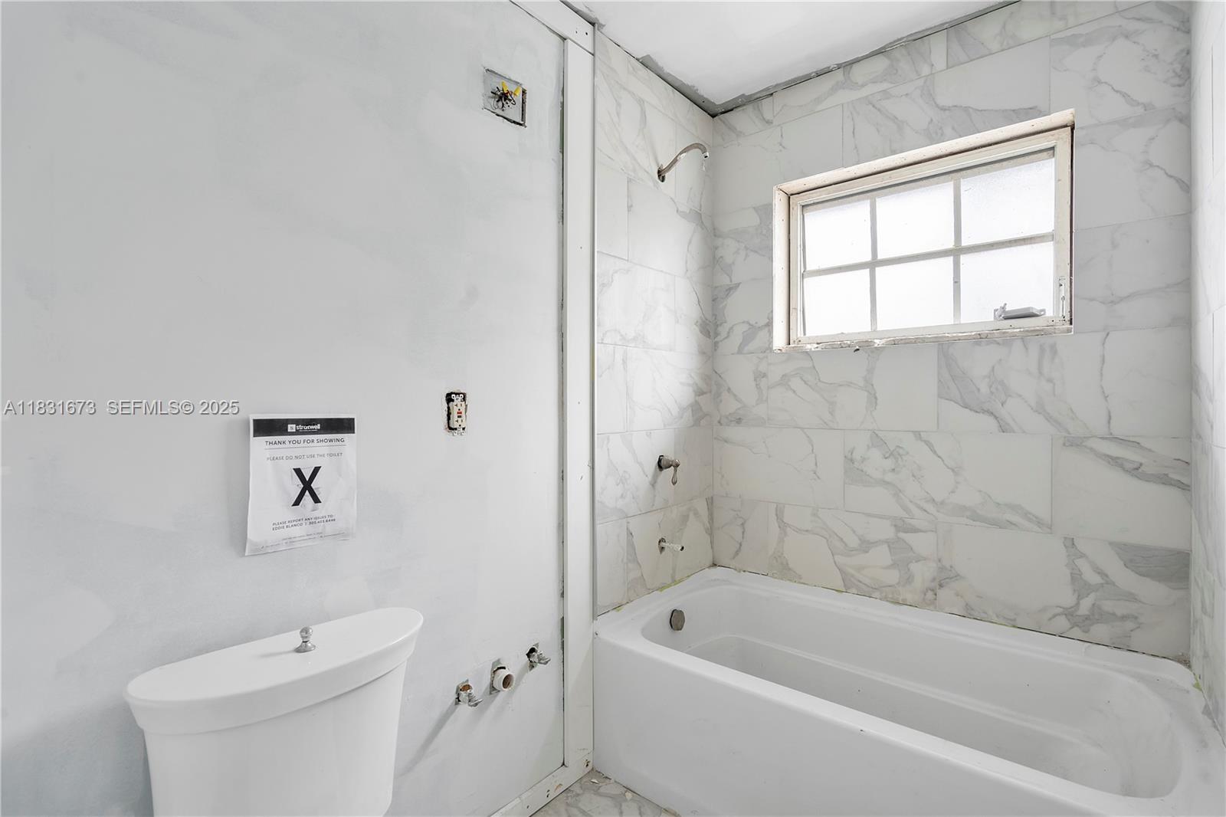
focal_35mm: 16
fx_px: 545
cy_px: 408
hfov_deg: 96.7
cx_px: 613
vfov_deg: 73.7
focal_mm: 16
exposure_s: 1/25
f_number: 8
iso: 800
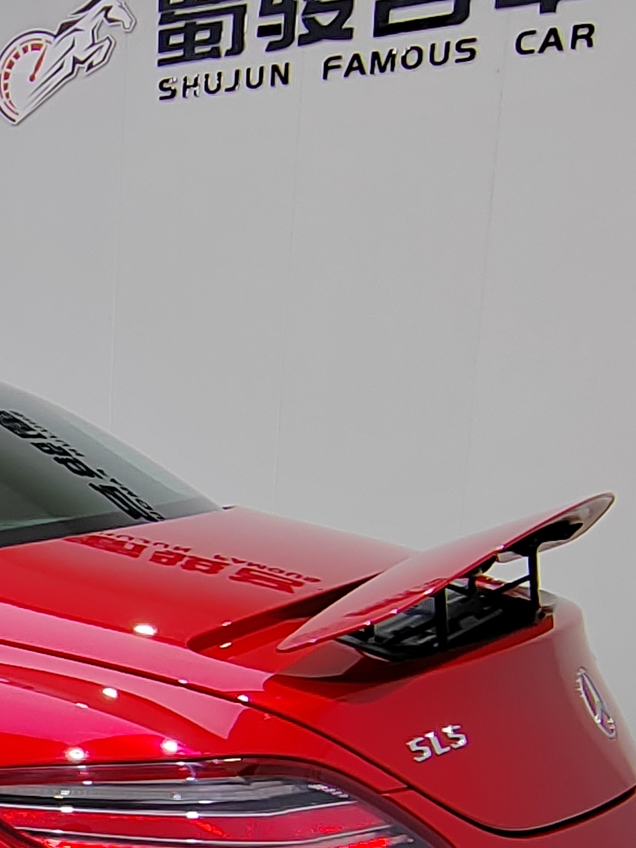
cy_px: 794
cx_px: -287
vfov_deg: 25.1
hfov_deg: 17.8
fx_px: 1837
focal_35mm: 75
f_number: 2.2
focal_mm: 2.16
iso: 100
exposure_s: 1/100
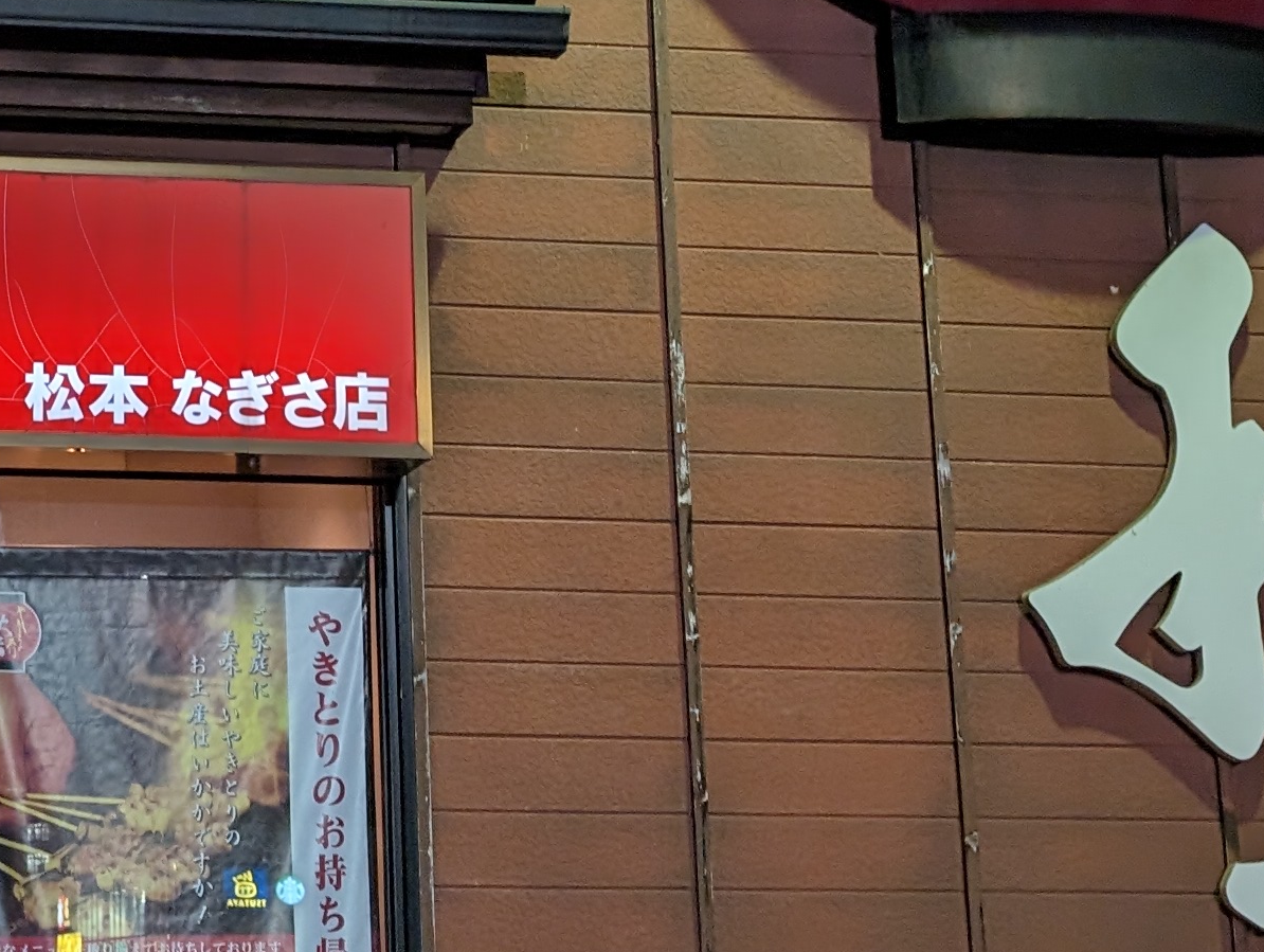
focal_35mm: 82
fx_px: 2998
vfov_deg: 17.9
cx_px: 118
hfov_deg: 23.2
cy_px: 213
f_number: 1.68
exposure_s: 1/24
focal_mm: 6.9
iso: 54
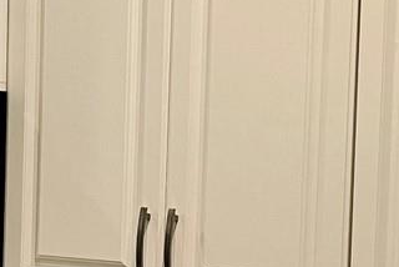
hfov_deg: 15.2
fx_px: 1498
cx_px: 229
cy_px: 242
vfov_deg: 10.1
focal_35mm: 135
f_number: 1.6
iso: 80
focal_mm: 4.2
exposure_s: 1/60
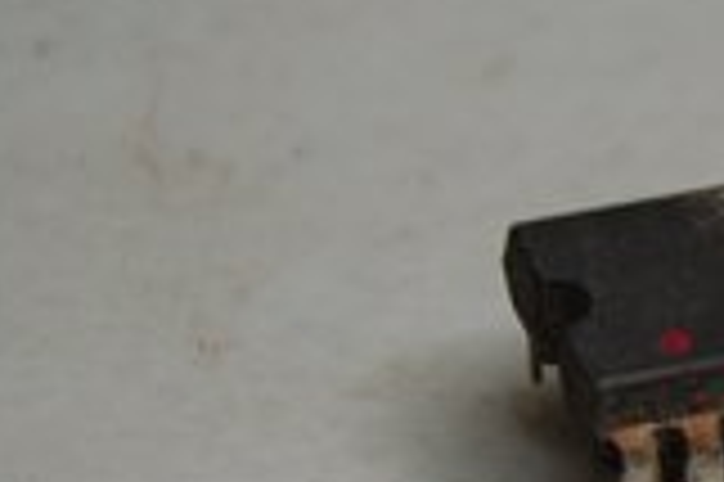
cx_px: 1147
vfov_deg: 4.5
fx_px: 6165
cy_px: 291
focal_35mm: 307
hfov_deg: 6.6
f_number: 5.6
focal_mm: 55
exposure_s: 1/60
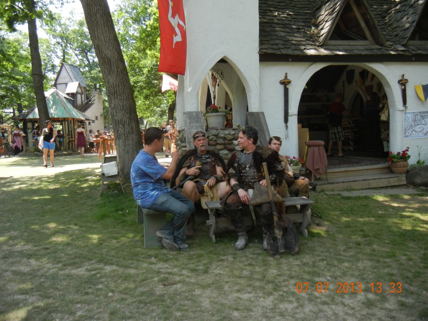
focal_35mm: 30
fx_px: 371
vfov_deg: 46.8
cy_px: 160
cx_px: 214
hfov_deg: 60.0
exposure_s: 1/247
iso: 160
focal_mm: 5.4
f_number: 3.5
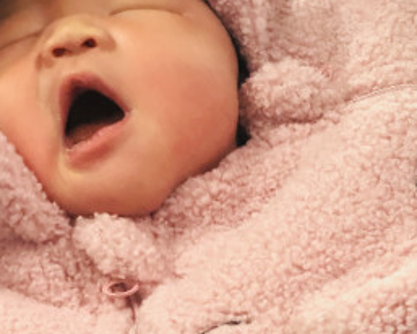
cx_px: 540
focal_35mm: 148
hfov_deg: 12.6
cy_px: 255
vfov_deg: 10.4
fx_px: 1828
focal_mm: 6
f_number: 2.4
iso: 125
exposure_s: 1/33
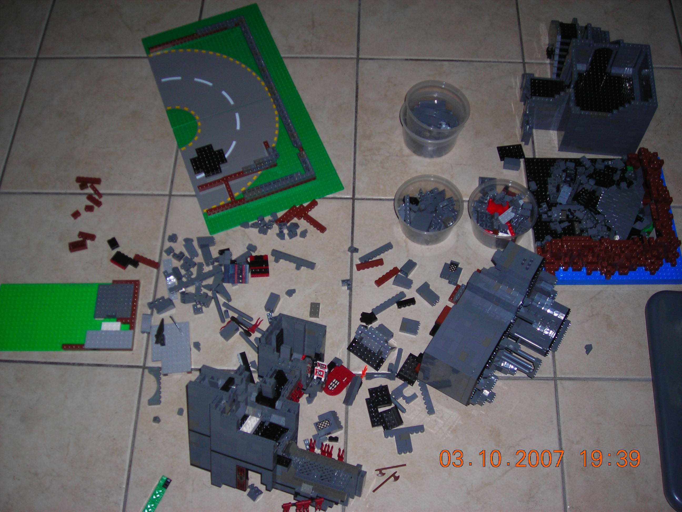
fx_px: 808
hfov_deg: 45.8
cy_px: 256
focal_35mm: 41
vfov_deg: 35.1
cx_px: 341
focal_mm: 6.8
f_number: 3.3
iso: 50
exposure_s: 1/60.1
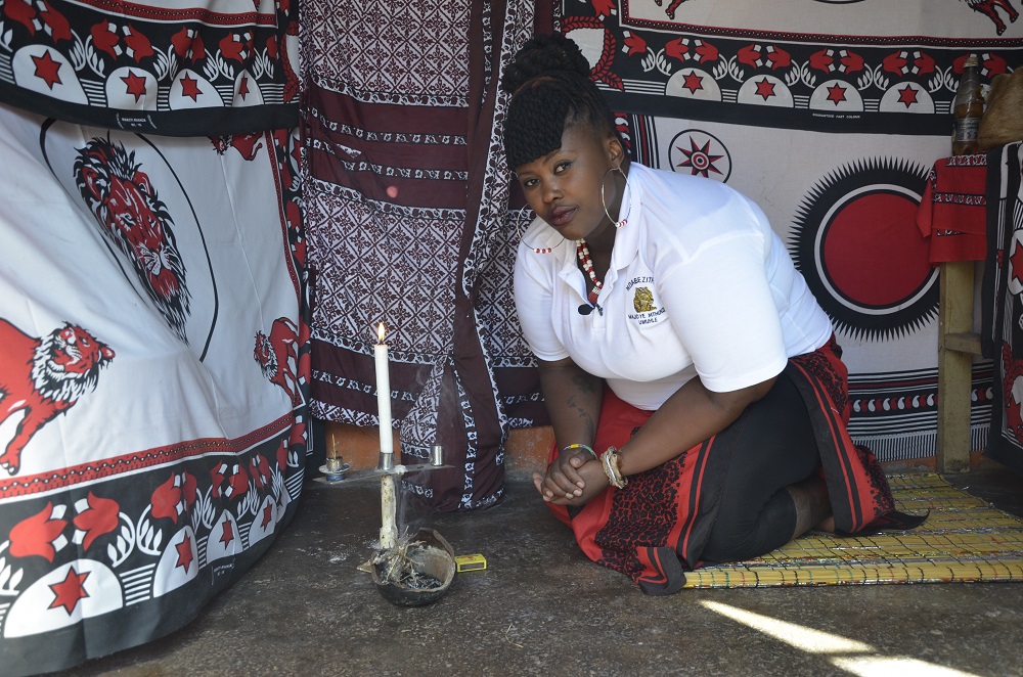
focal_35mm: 32
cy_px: 338
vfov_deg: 41.5
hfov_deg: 59.6
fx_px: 893
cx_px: 512
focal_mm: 21
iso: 400
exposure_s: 1/100
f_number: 5
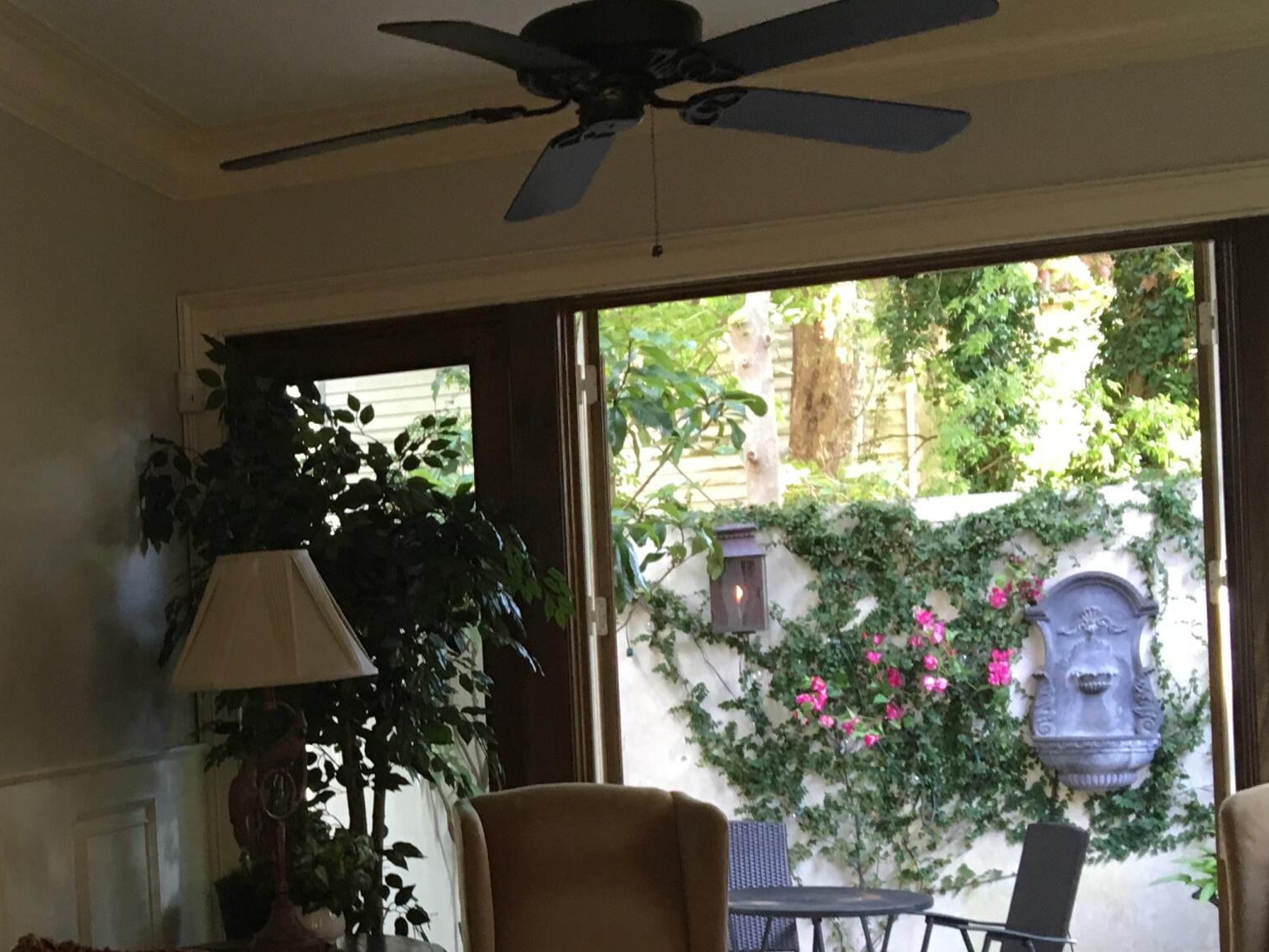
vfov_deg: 25.4
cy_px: 709
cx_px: 133
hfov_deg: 32.2
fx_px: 2090
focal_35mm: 57
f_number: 2.2
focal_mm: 4.15
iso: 40
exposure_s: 1/30
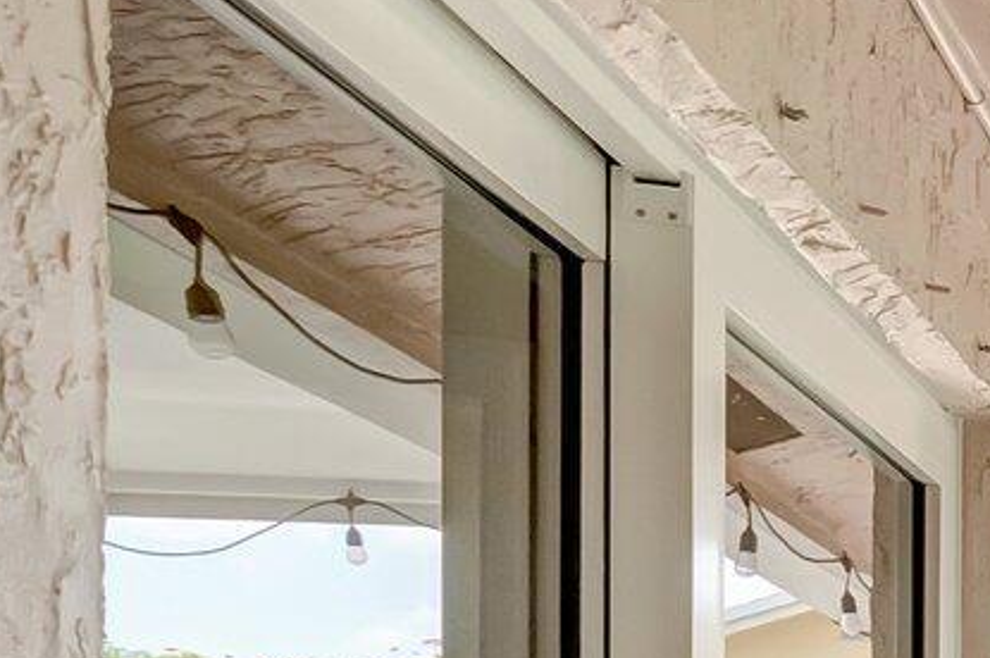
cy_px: 962
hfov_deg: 14.8
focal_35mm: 74
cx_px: 2431
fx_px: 2033
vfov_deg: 16.8
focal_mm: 10
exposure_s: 1/80
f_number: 8
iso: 640
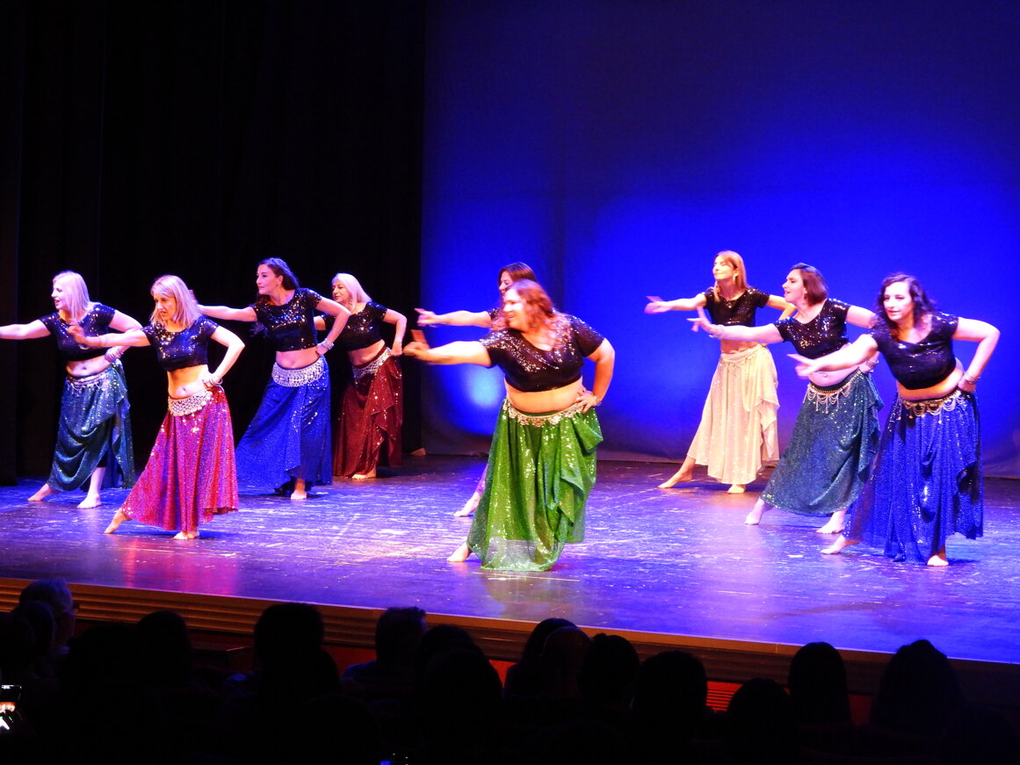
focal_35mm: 80
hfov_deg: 24.4
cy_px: 382
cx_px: 510
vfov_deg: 18.4
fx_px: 2358
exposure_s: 1/13
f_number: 3.5
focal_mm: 14.3
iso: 800
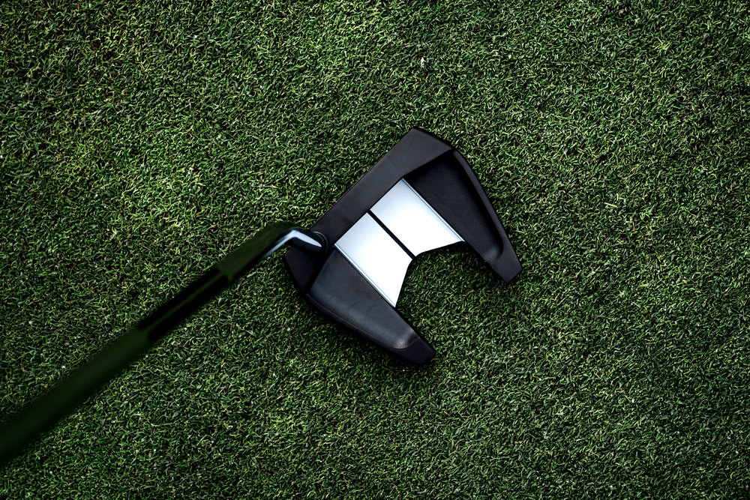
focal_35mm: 70
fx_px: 1458
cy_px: 250
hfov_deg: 28.8
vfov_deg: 19.5
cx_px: 375
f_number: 6.3
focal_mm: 70
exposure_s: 1/400
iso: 400
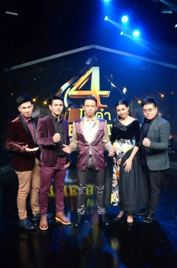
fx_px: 222
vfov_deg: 62.1
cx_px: 88
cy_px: 134
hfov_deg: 43.4
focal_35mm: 30
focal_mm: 20
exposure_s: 1/640
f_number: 3.5
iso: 6400
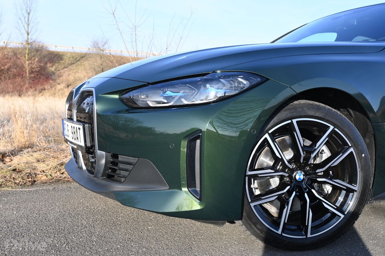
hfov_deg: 53.1
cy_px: 128
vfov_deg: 36.9
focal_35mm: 36
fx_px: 385
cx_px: 192
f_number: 5.6
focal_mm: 24
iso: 160
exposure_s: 1/250
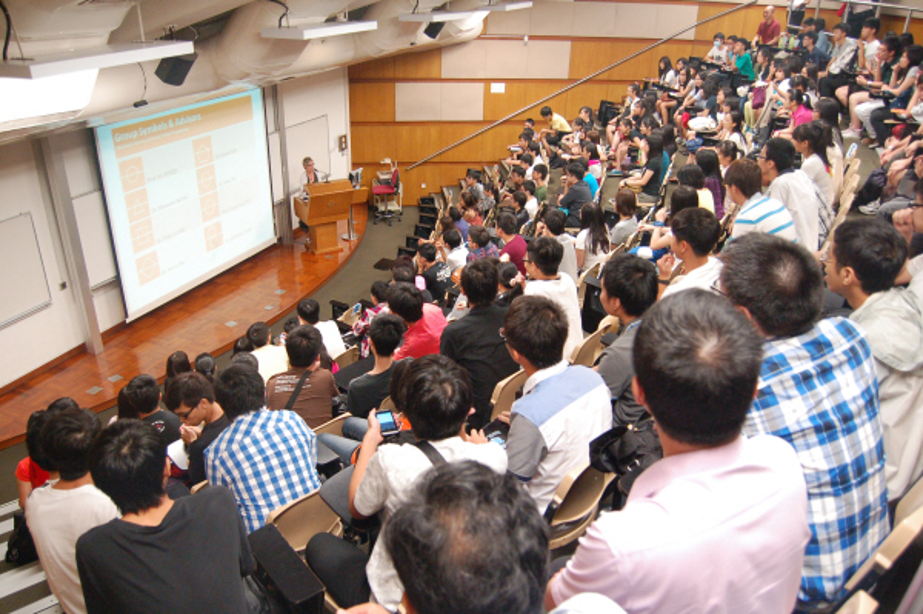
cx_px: 462
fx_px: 692
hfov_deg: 67.4
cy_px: 307
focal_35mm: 27
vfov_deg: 47.9
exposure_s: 1/40
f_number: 3.5
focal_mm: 18
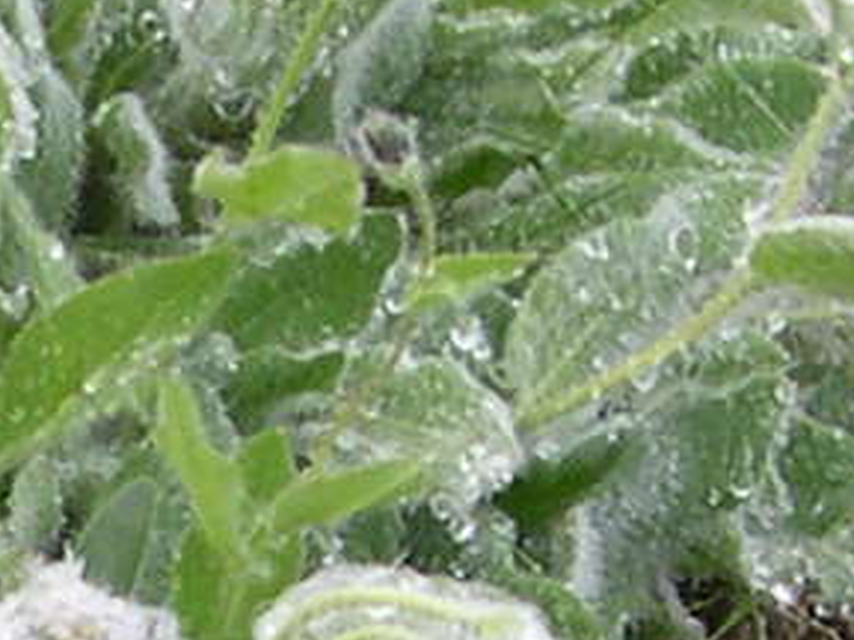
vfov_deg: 4.9
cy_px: 874
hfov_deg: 6.4
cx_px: -863
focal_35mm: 300
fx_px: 7401
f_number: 2.8
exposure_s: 1/351
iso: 100
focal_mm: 8
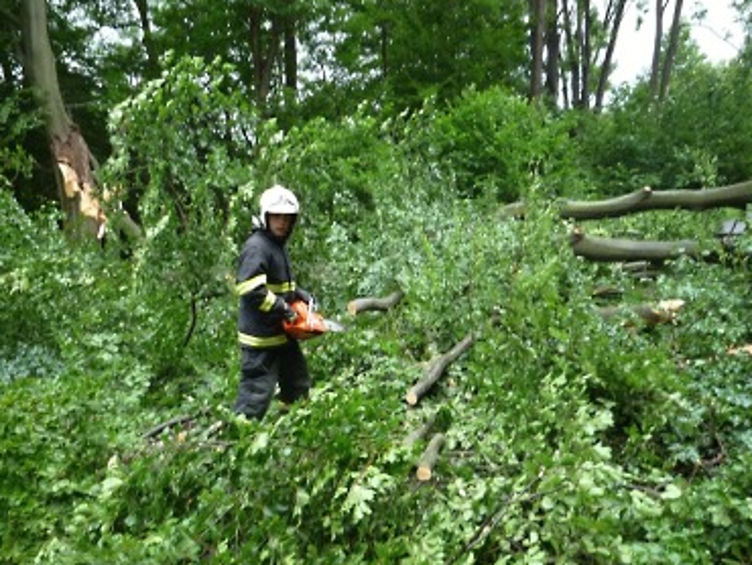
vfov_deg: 51.4
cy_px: 303
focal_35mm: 27
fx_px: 587
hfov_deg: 65.2
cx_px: 398
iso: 200
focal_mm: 4.4
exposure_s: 1/30
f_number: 2.8
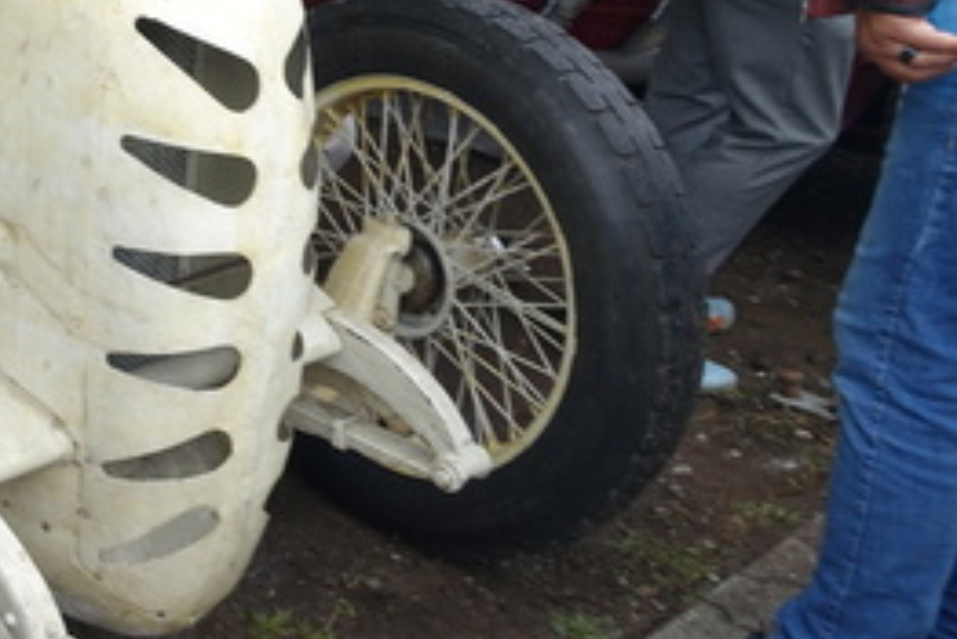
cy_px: 150
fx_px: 1463
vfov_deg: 24.3
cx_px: -102
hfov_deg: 31.9
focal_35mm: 55
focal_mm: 8.8
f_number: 4
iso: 125
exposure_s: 1/100
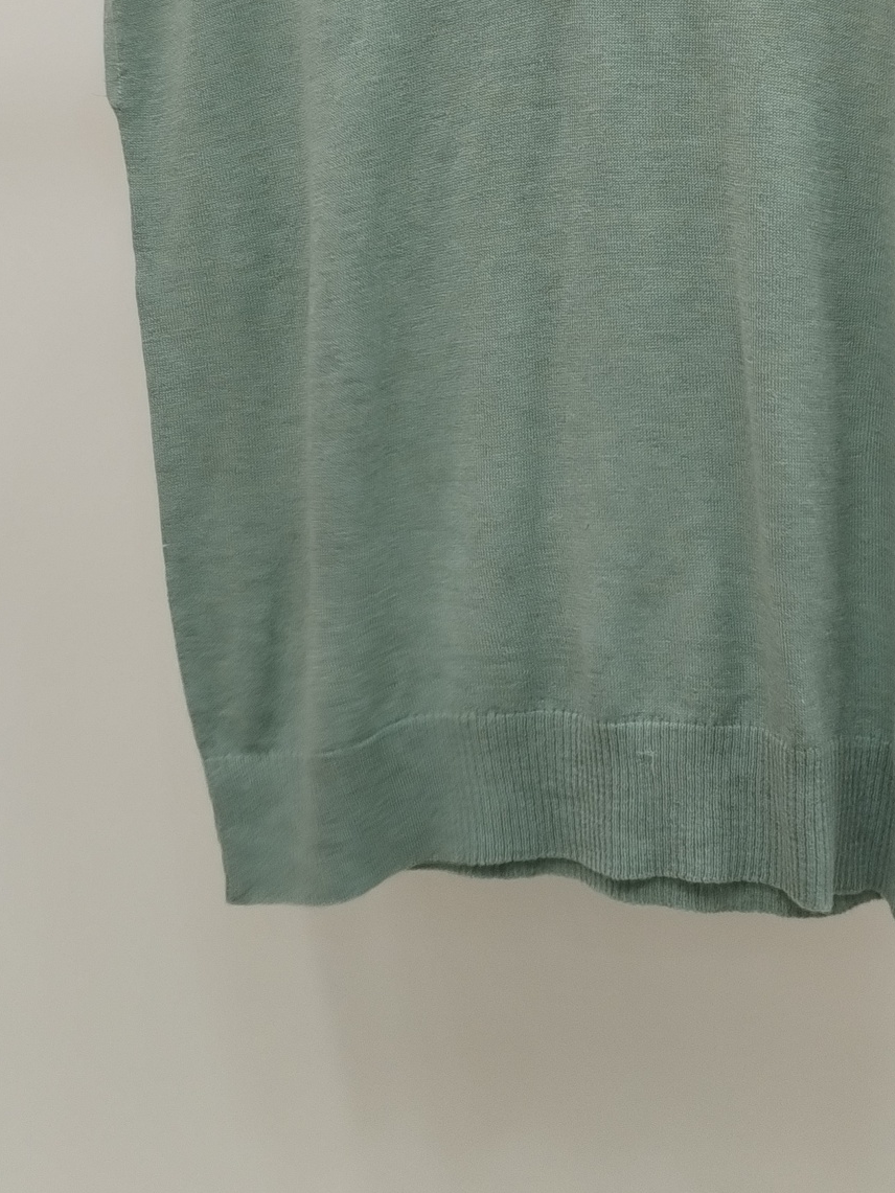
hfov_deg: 24.0
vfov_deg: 30.7
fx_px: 2102
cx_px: 544
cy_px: 191
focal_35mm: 61
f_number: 1.8
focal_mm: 4.75
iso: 231
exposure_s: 1/120
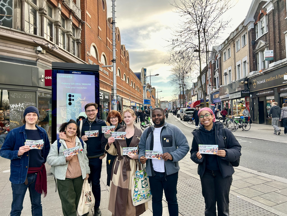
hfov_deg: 67.3
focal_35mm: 26
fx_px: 216
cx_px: 144
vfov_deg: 53.1
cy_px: 108
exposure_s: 1/488
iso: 50
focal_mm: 5.7
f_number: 1.5
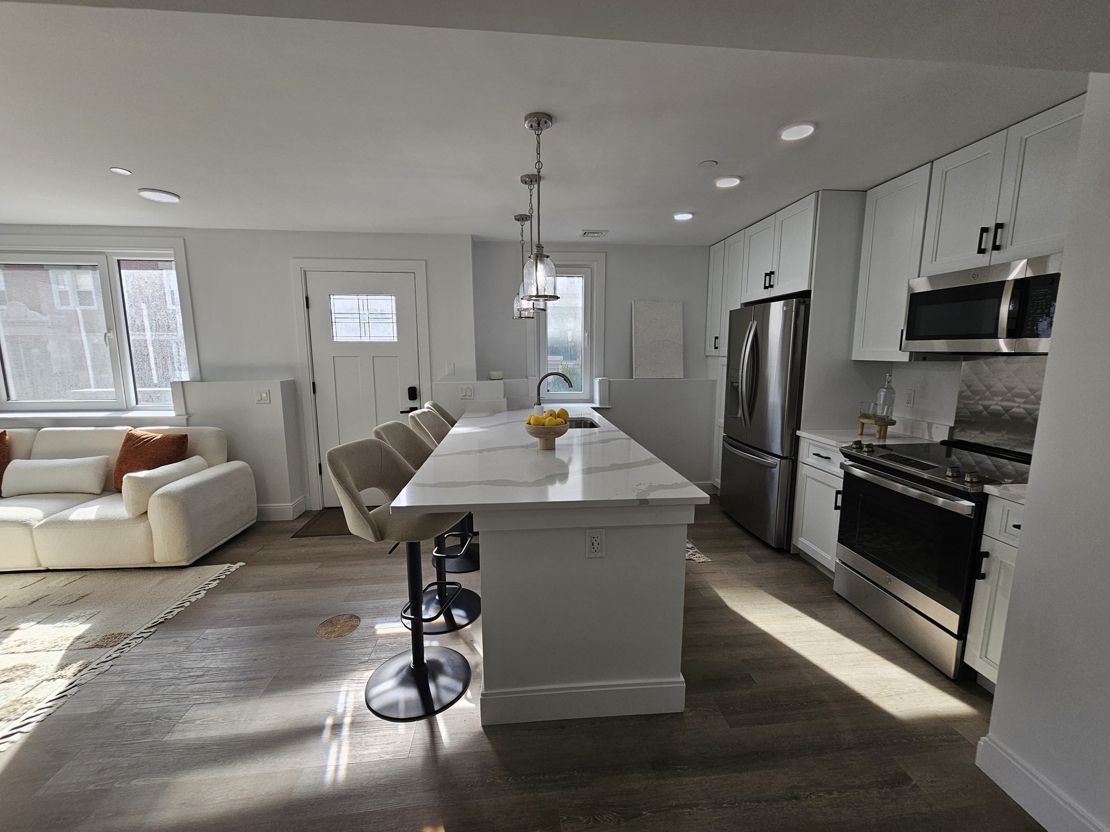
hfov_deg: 106.2
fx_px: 417
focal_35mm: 13
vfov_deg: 89.9
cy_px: 416
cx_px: 555
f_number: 2.2
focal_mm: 2.2
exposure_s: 1/127
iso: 50
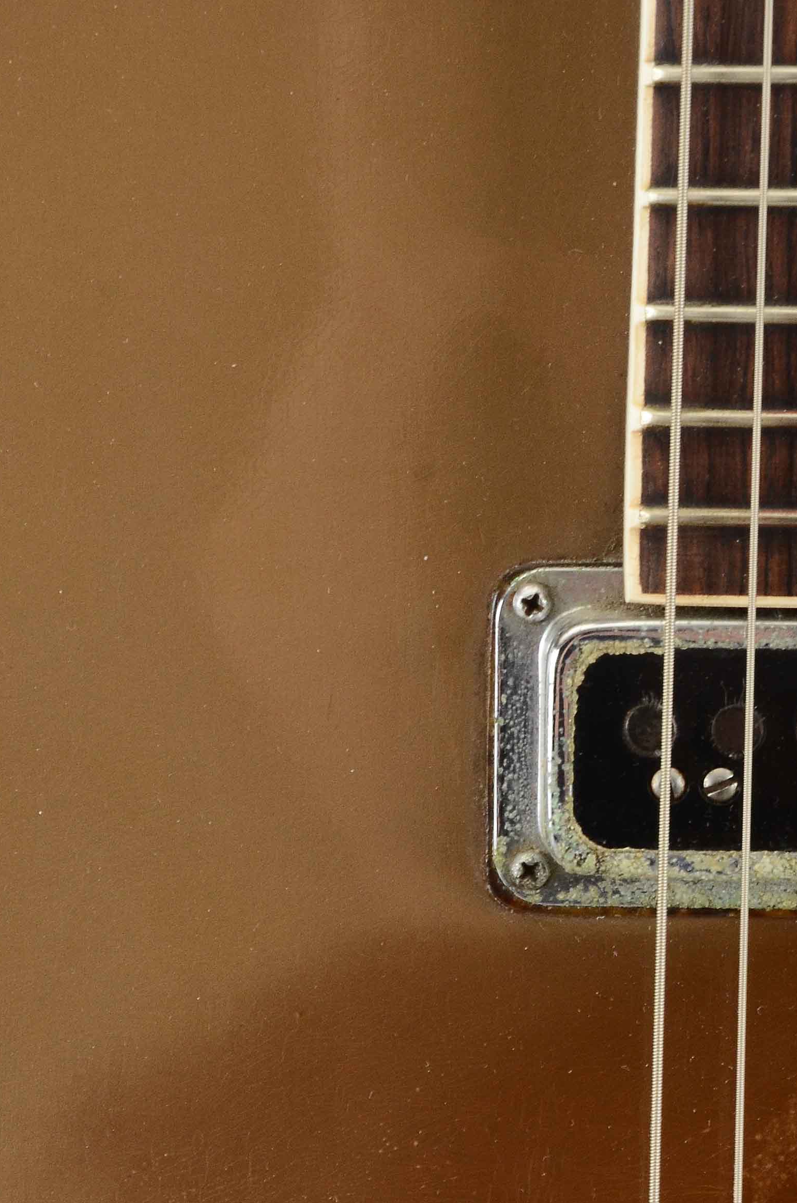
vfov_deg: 8.7
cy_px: 759
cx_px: 416
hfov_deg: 5.7
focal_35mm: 238
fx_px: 7943
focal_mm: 75
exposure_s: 1/80
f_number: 11
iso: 400
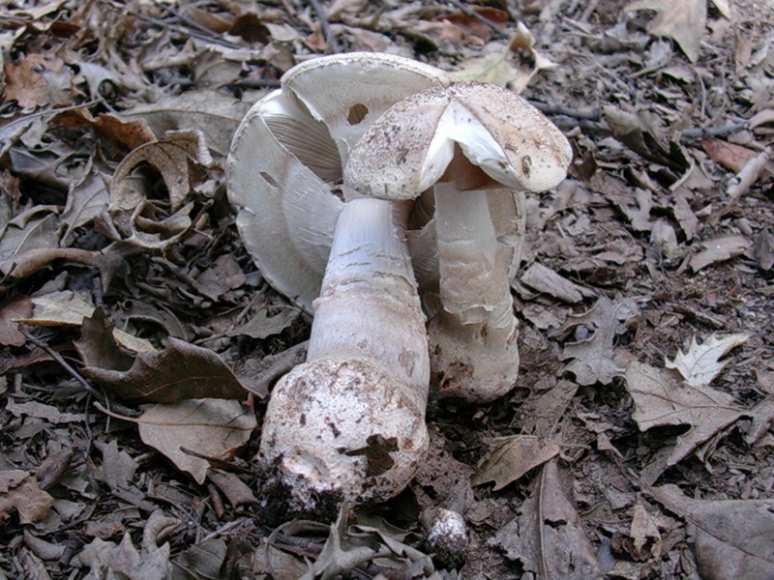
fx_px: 1006
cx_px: 387
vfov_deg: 32.2
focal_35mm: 45
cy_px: 290
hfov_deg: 42.1
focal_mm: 6.7
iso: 70
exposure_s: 1/67.8
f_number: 2.9
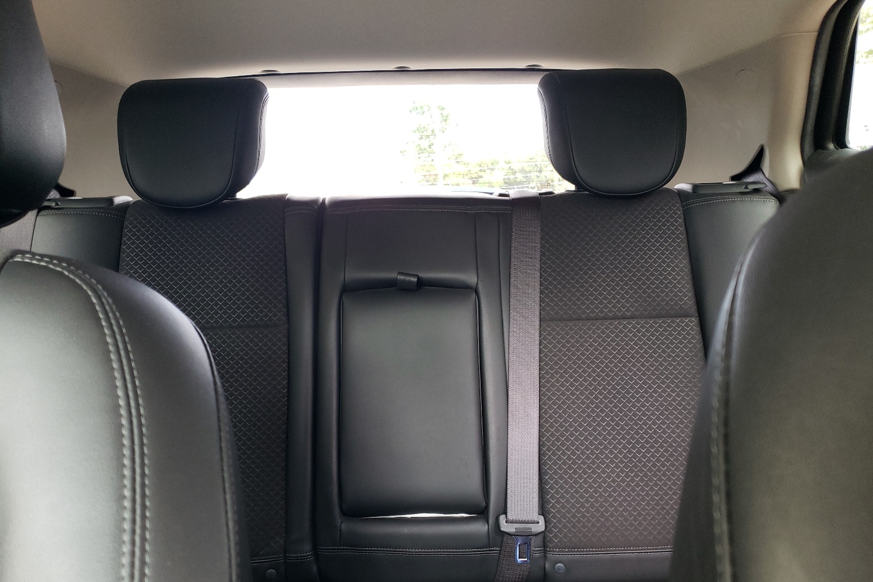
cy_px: 336
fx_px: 679
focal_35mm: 28
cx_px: 444
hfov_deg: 65.5
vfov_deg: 46.2
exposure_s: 1/60.2
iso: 126
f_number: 1.5
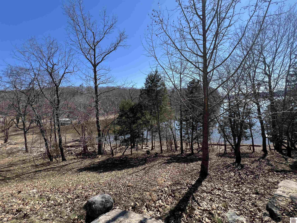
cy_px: 112
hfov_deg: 106.2
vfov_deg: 89.9
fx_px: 112
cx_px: 148
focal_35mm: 13
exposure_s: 1/927
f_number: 1.8
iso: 32
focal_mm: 1.57
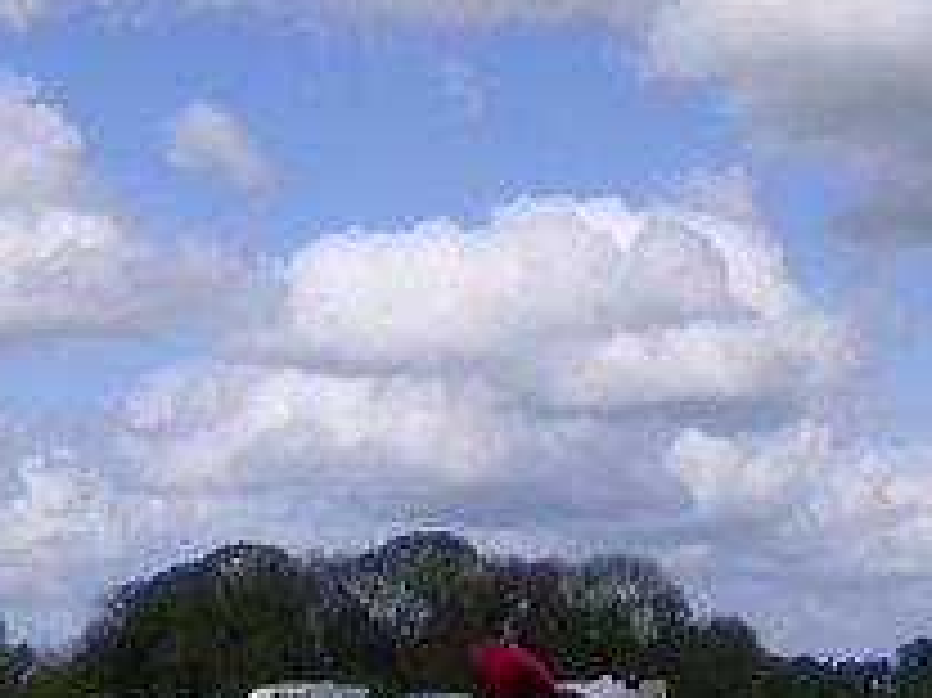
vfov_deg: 12.9
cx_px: 254
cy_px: -464
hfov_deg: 18.5
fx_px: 2852
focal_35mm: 106
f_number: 9.5
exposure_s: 1/224
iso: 80
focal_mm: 5.6
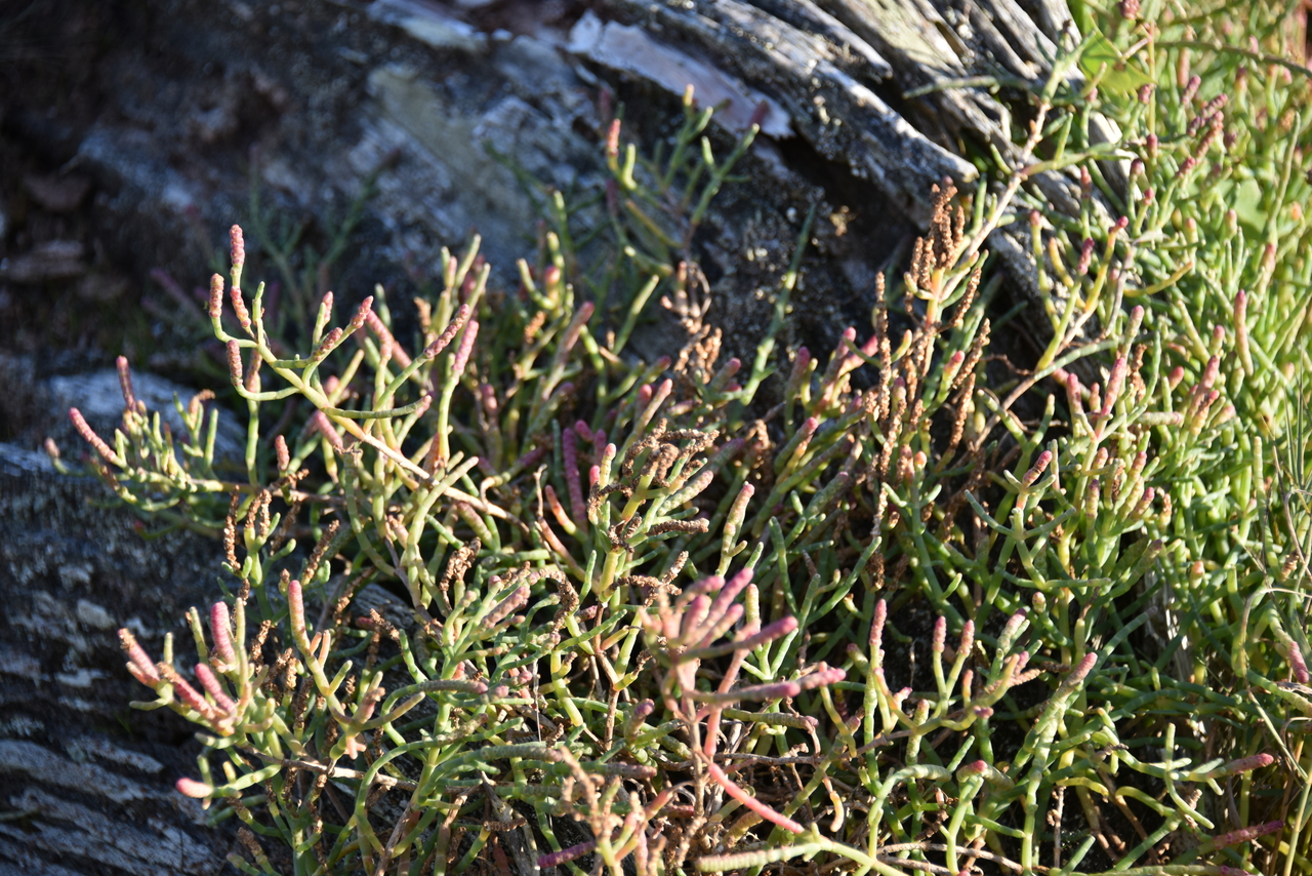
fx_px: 5468
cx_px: 656
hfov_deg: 13.7
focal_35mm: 150
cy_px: 438
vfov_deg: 9.2
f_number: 5.6
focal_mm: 150
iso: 250
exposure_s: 1/320
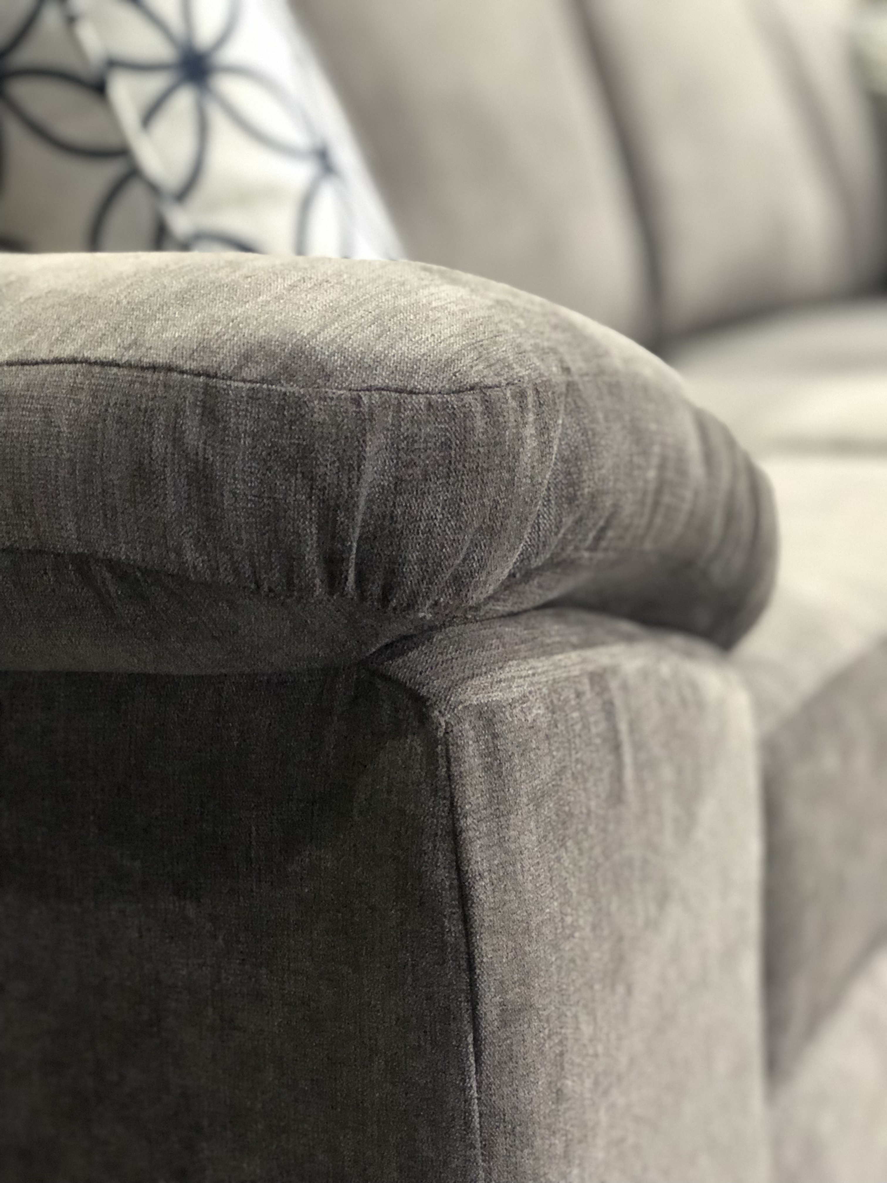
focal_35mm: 57
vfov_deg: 33.8
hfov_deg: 25.7
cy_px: 592
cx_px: 444
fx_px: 1947
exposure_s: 1/30
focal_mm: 6.6
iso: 640
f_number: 2.8
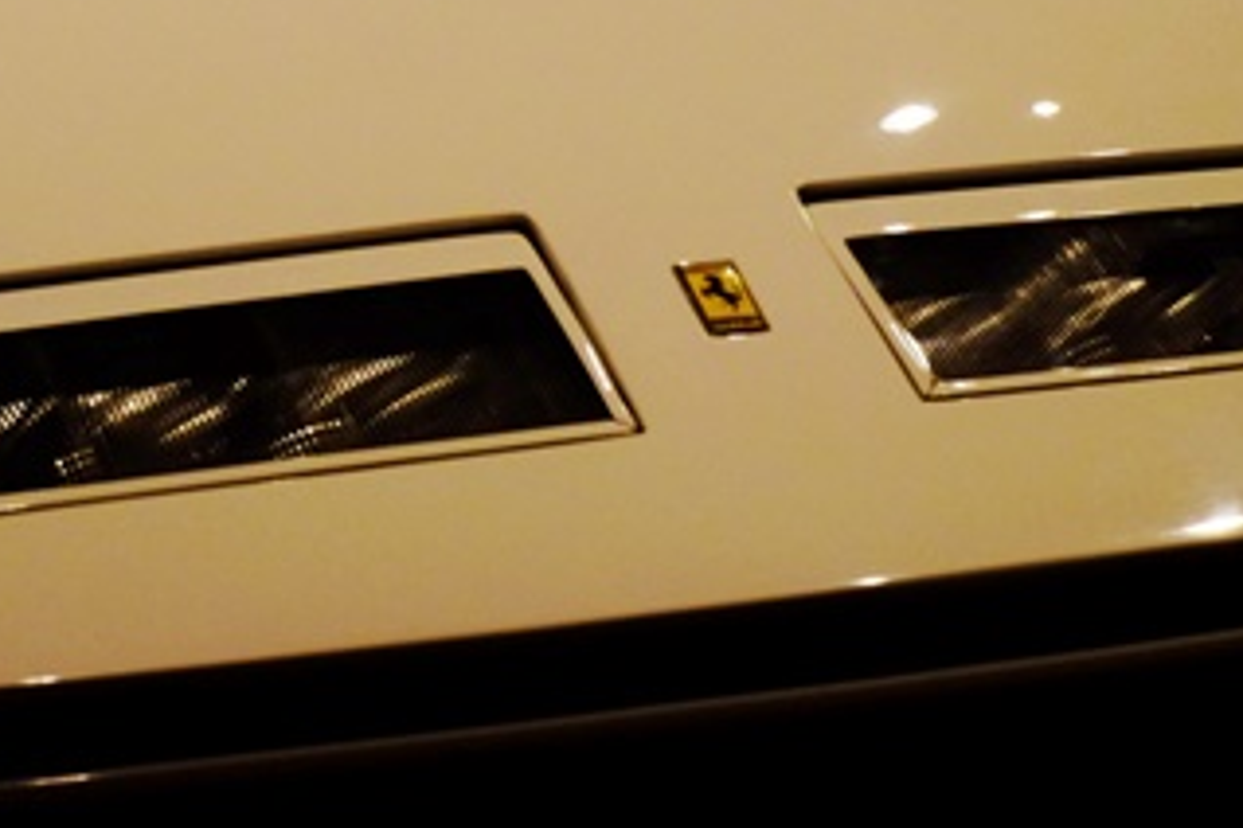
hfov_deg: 13.6
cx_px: 133
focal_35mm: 150
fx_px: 5179
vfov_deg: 9.1
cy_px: -78
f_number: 8
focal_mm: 35
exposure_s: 1/75
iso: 800
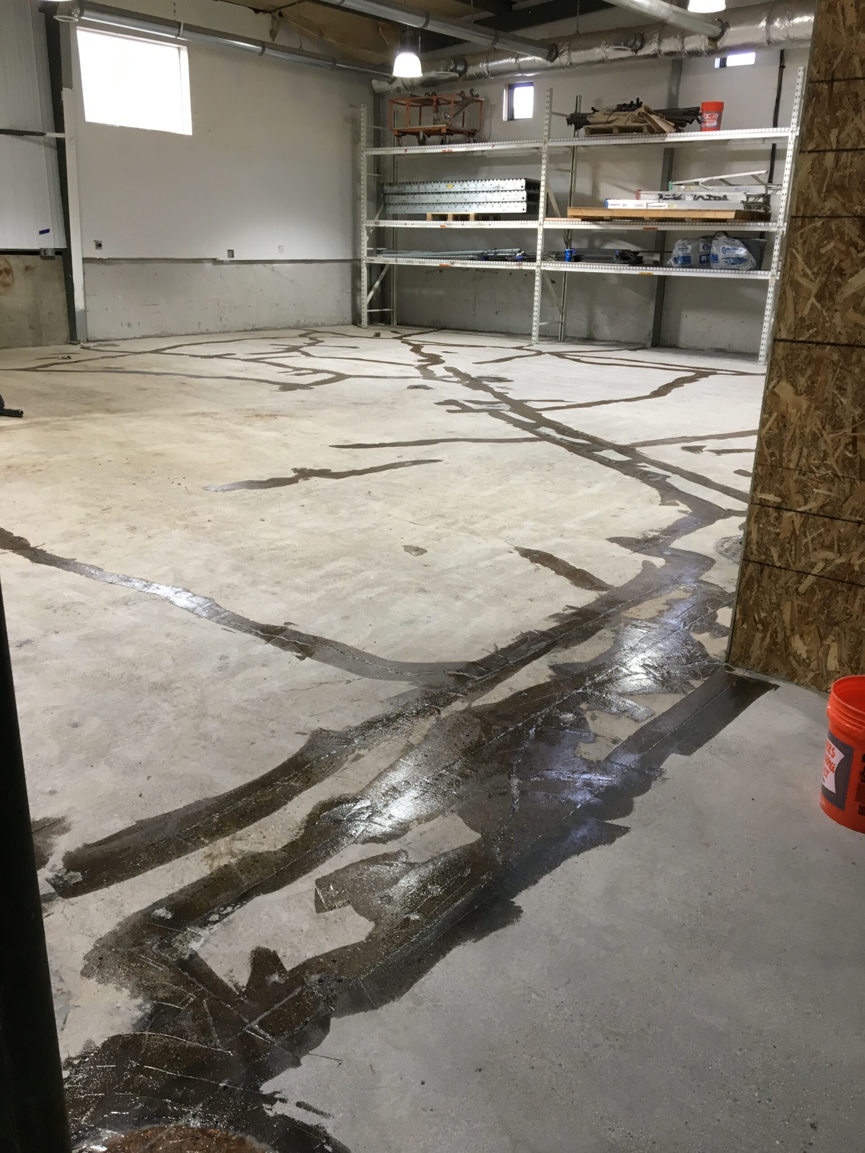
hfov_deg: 48.2
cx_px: 432
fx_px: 966
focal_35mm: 29
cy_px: 576
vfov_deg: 61.7
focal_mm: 4.15
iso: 50
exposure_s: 1/30
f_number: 2.2
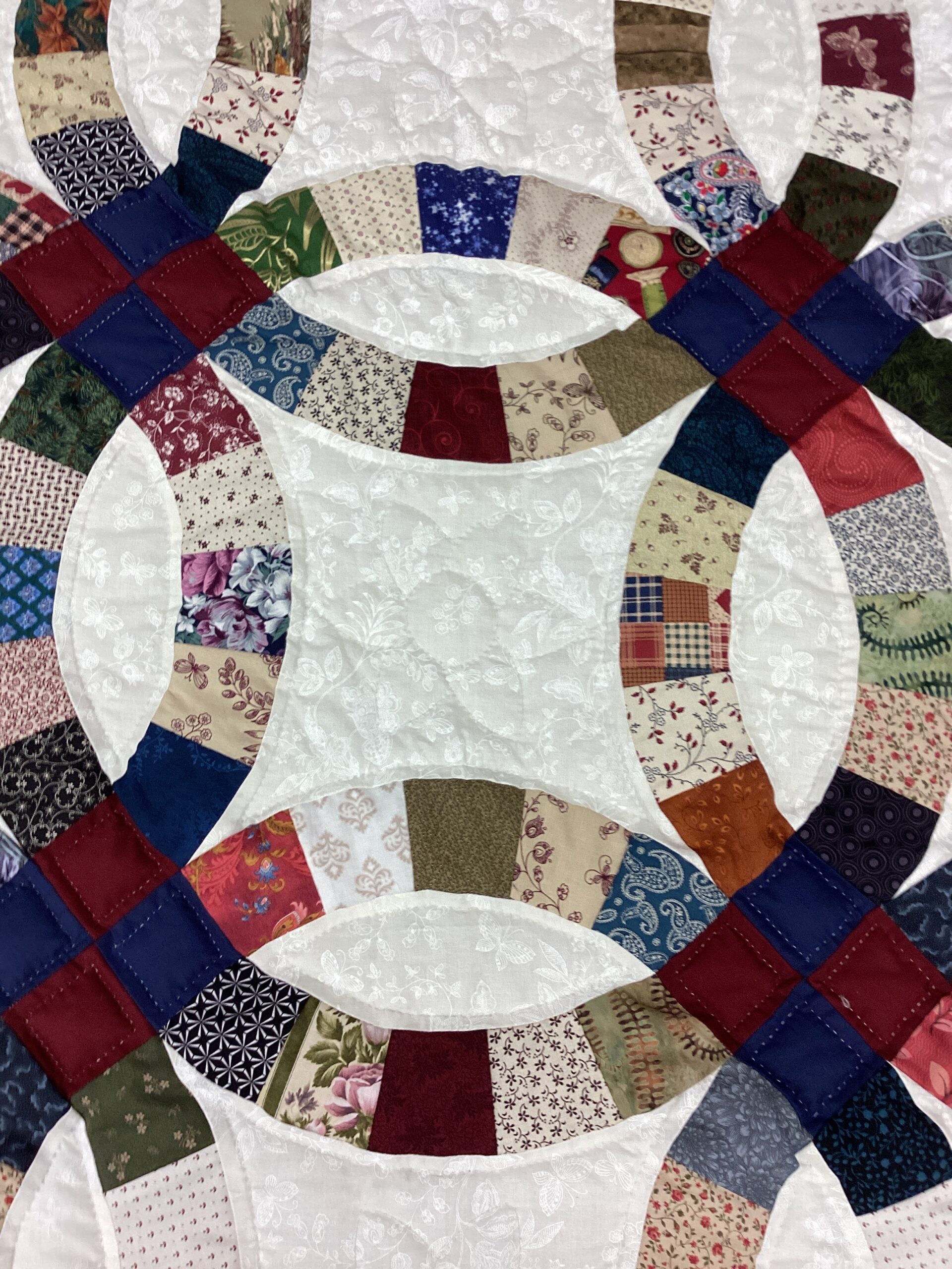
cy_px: 634
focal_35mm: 31
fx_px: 1137
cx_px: 476
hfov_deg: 45.4
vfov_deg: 58.4
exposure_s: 1/60
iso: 80
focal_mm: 3.3
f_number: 2.4
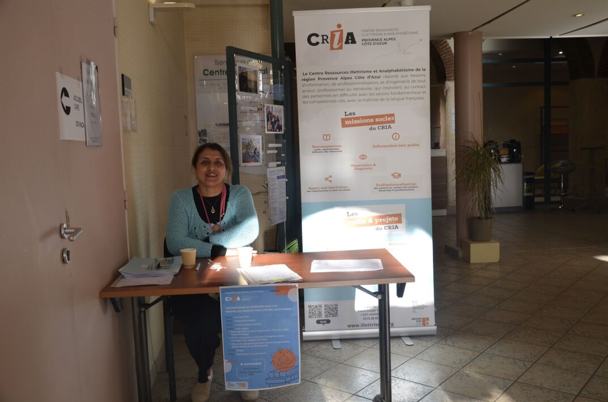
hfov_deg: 57.3
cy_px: 201
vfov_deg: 39.8
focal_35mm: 33
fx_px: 556
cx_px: 304
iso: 220
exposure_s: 1/60
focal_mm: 22
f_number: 5.6
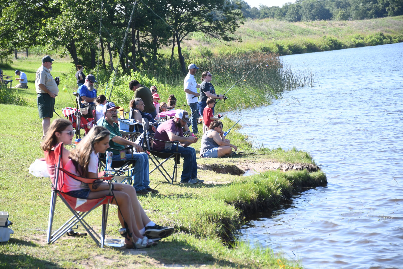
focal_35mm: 142
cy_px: 134
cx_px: 202
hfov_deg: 14.4
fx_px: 1590
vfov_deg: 9.7
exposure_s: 1/640
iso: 400
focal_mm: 95
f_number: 5.3
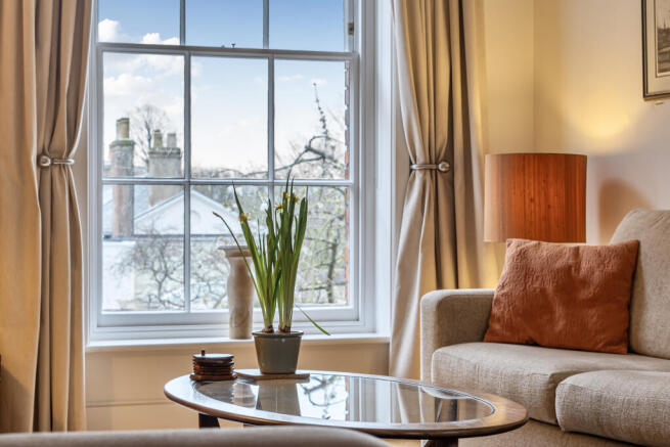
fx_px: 1396
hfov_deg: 27.0
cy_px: 224
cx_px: 335
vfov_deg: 18.2
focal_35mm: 75
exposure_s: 1/3
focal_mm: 50
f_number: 8
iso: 100
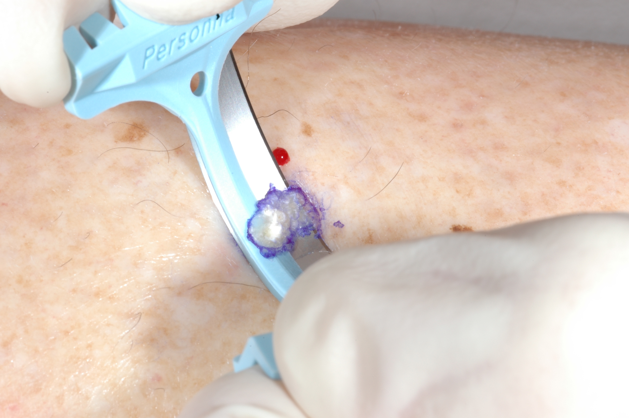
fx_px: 2749
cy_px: 209
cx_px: 314
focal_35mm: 158
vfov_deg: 8.7
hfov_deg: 13.1
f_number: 32
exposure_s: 1/500
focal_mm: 105
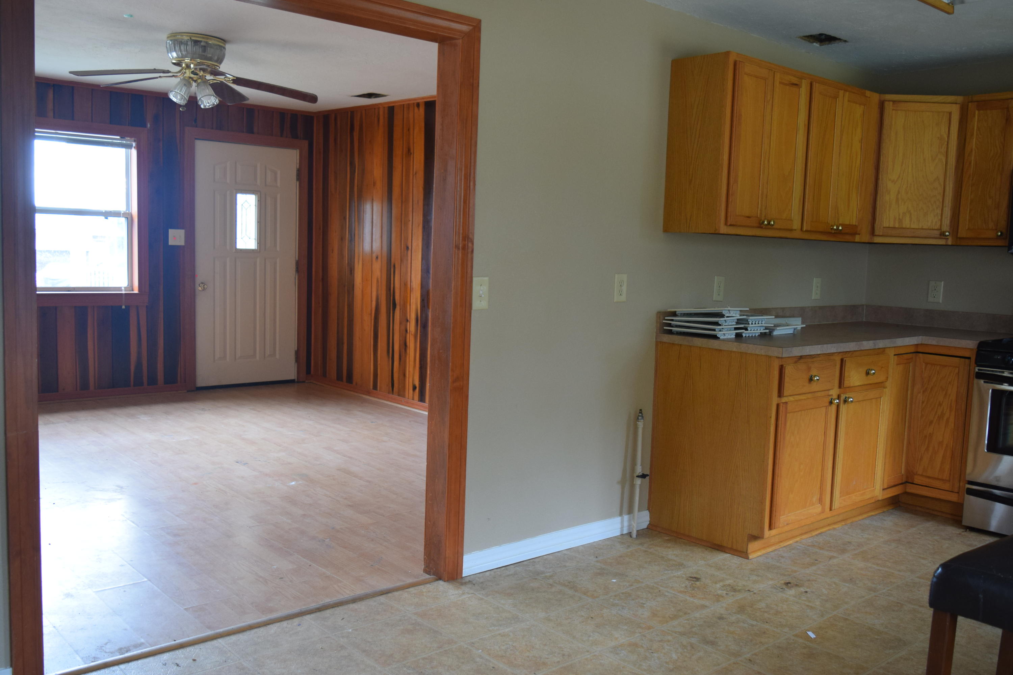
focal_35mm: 33
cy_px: 338
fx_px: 929
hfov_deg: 57.2
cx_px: 506
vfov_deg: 40.0
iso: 720
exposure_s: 1/60
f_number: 4
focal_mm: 22
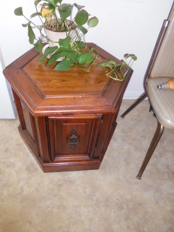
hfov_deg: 48.2
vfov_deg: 61.6
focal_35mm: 29
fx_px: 194
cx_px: 80
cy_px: 108
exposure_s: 1/30
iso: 400
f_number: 3.5
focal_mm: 4.6
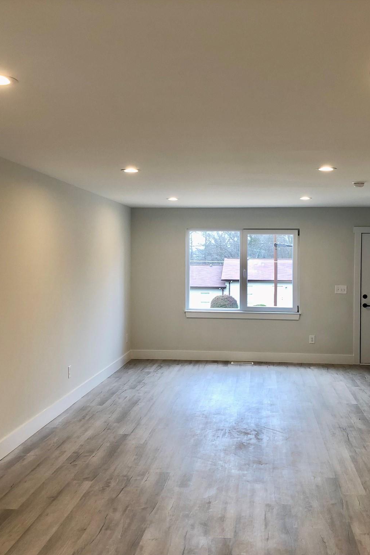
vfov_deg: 49.5
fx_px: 601
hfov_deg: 34.2
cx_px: 213
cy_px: 278
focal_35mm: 39
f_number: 1.8
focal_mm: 3.99
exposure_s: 1/40
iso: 25
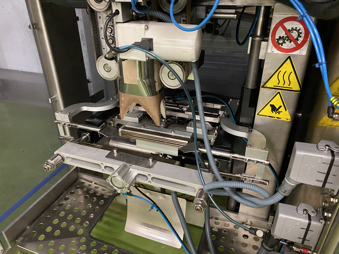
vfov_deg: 53.1
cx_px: 170
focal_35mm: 26
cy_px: 127
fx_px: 255
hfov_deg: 67.3
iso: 500
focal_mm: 4.25
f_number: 1.8
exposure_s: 1/33
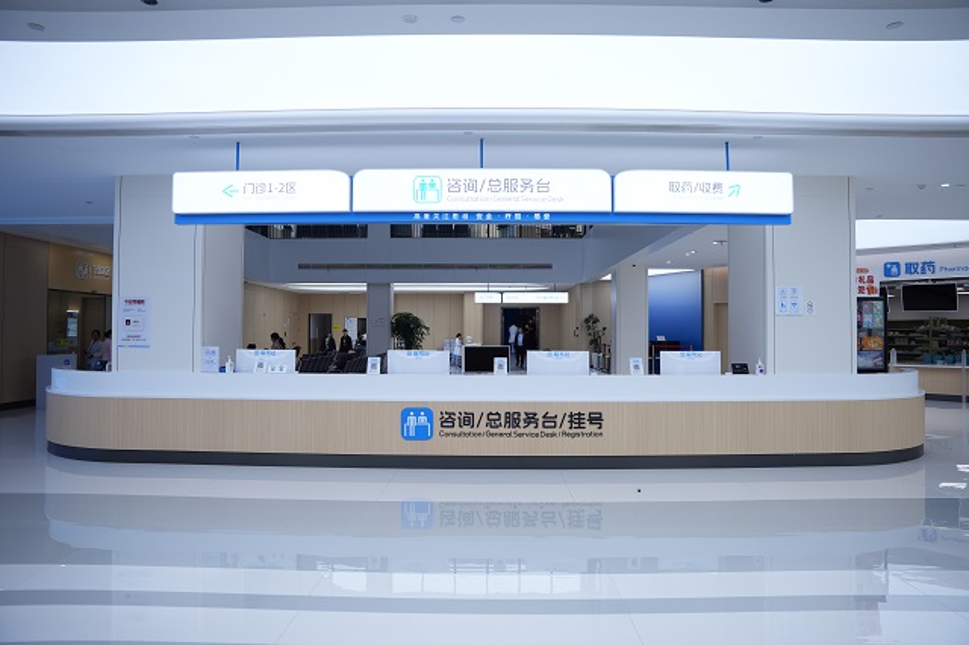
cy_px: 322
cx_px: 484
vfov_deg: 53.1
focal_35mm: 24
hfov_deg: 73.8
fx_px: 646
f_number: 3.2
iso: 125
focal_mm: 24
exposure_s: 1/160
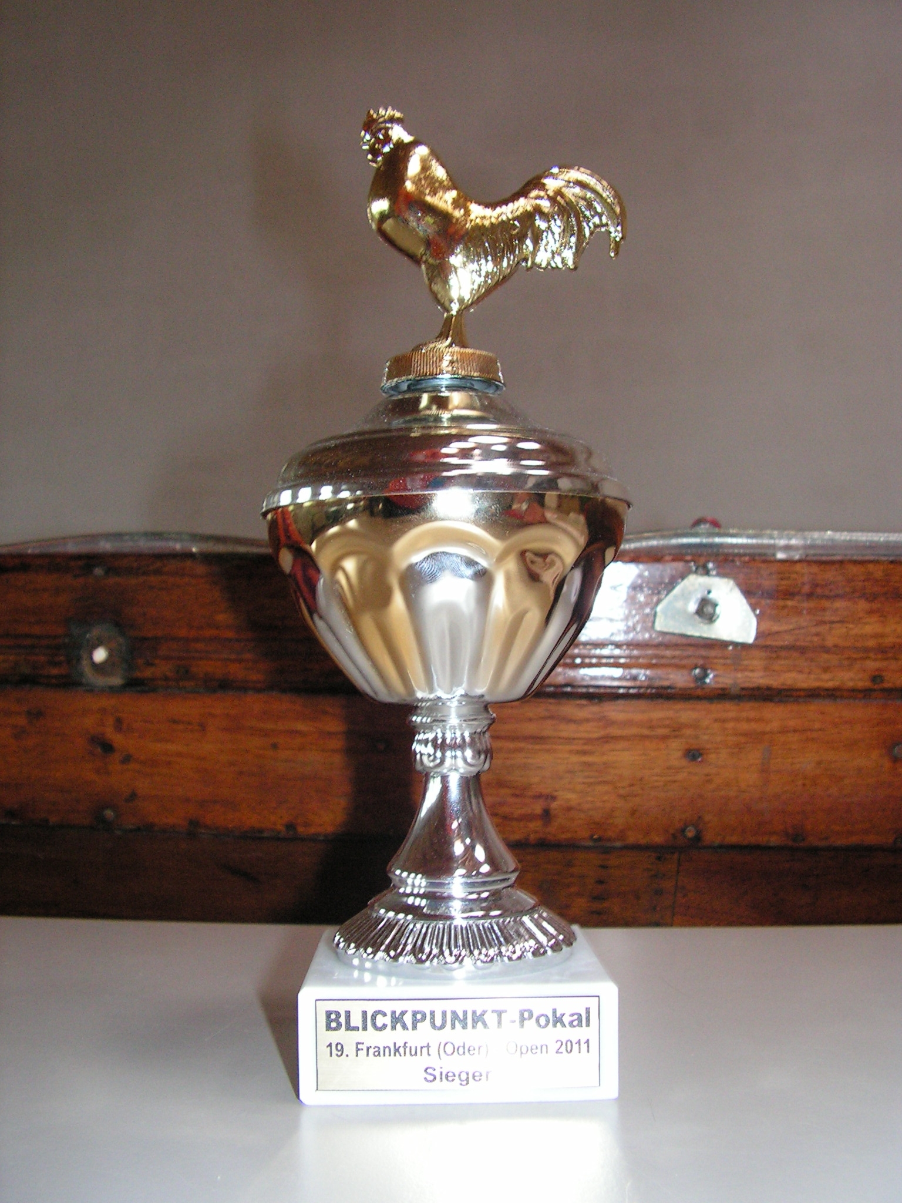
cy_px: 602
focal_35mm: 36
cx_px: 451
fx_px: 1251
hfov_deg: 39.7
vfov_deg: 51.4
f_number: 3.2
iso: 200
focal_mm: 6
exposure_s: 1/40
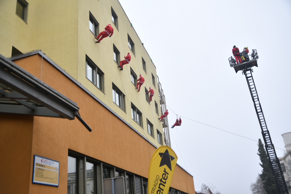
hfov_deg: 53.1
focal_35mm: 36
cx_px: 146
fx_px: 291
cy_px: 97
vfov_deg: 36.9
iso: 100
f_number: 2.8
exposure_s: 1/250
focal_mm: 24
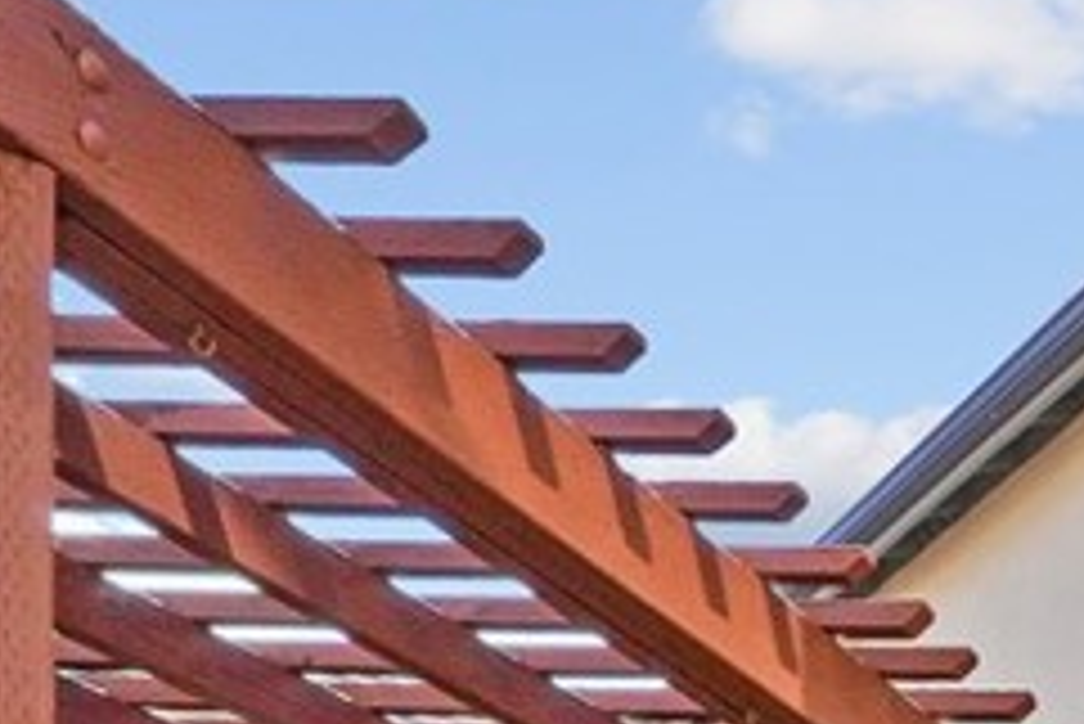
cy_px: 1482
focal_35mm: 68
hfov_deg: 20.9
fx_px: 2049
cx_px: 1921
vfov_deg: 15.6
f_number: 20
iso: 500
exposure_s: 1/125
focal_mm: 16
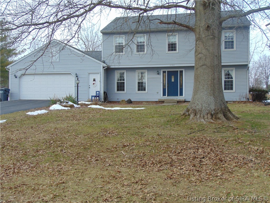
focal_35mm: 39
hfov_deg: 47.9
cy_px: 102
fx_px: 304
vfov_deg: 36.8
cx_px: 135
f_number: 3.3
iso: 80
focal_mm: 6.9
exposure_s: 1/160
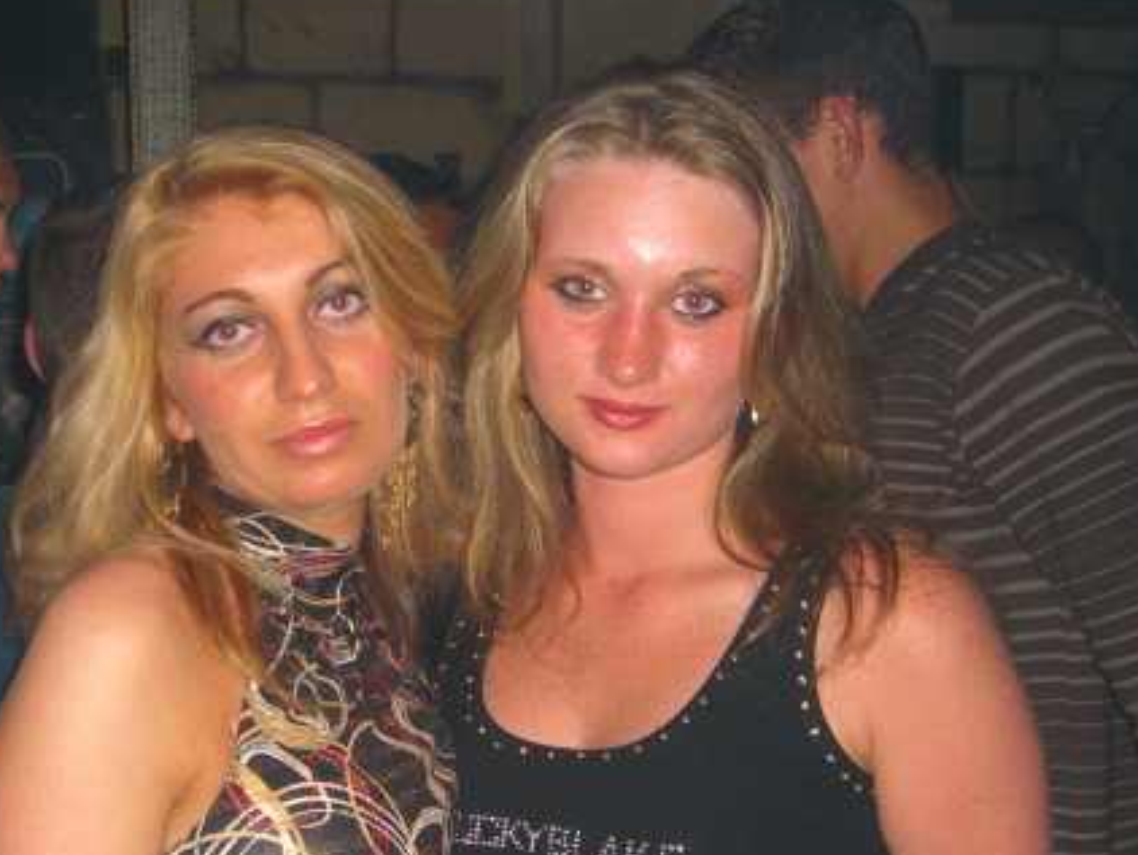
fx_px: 1776
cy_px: 574
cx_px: 423
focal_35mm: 54
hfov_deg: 35.3
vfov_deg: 26.9
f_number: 2.8
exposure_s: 1/60
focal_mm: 7.9
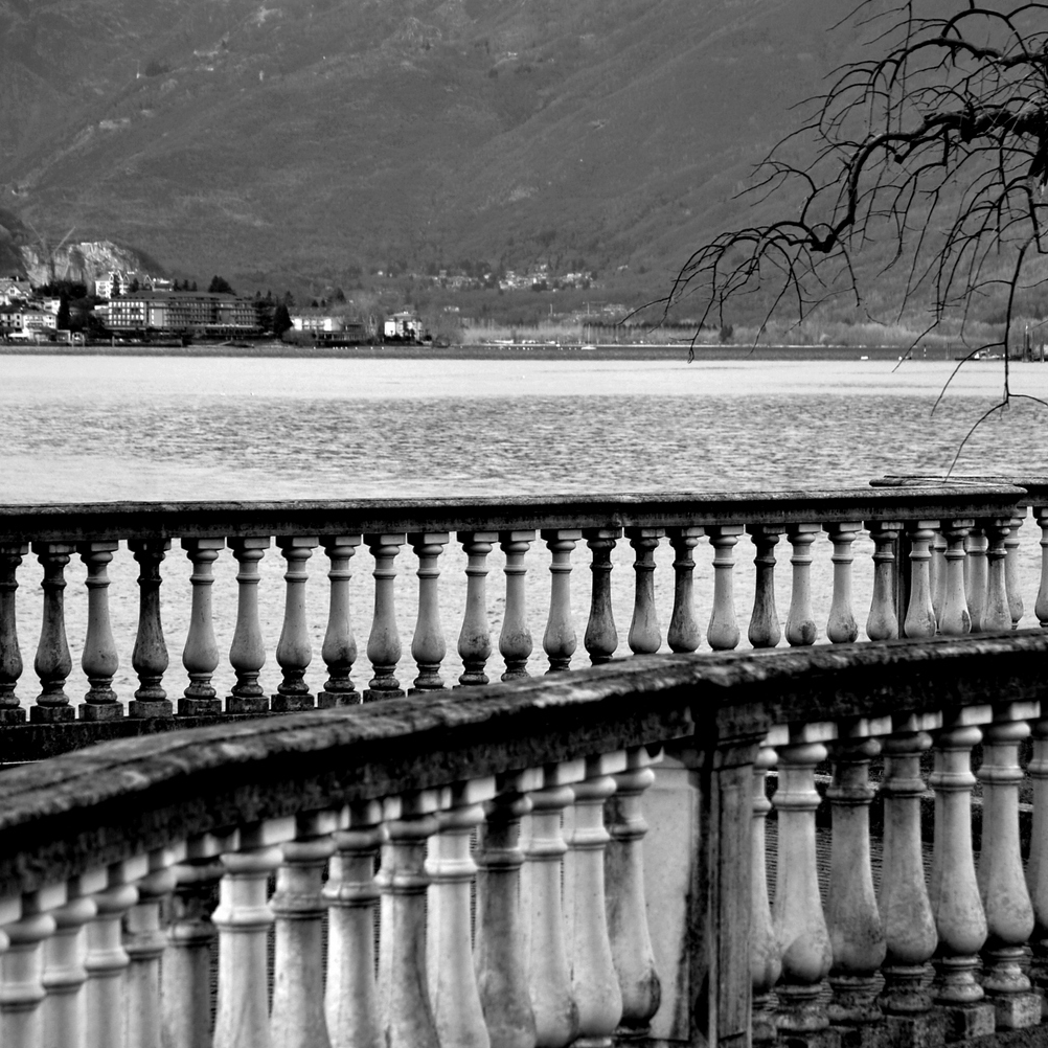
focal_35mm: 163
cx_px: 665
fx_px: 5571
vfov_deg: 10.7
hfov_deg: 10.7
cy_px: 523
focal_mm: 85
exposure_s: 1/125
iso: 100
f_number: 7.1
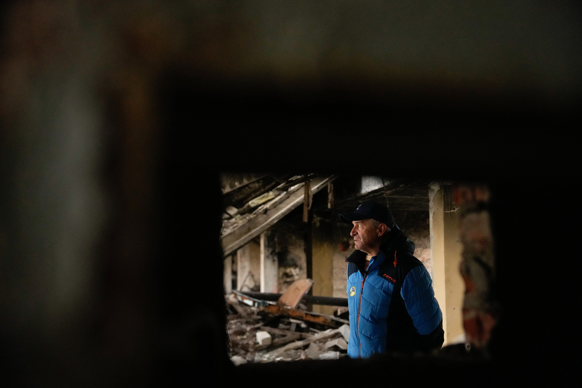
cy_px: 194
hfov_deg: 47.4
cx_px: 291
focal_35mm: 41
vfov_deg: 32.6
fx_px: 663
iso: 5000
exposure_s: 1/500
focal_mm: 41
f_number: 2.8
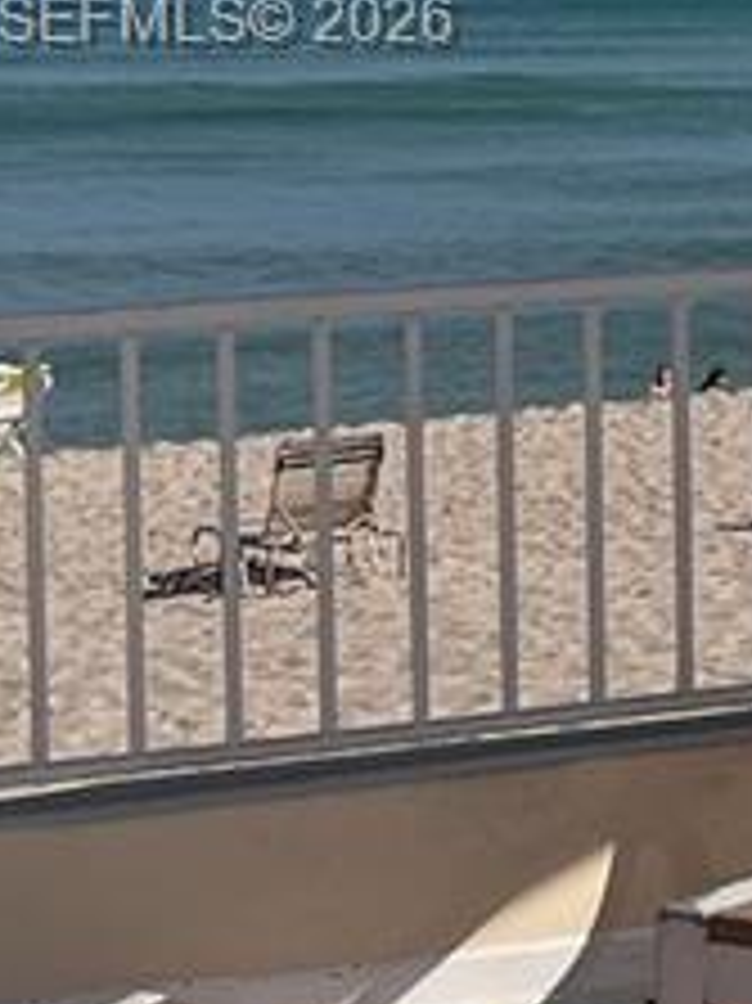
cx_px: 1648
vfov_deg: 13.9
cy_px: 27
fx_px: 4059
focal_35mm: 140
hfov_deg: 9.6
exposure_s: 1/9434
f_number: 1.5
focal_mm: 5.7
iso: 50
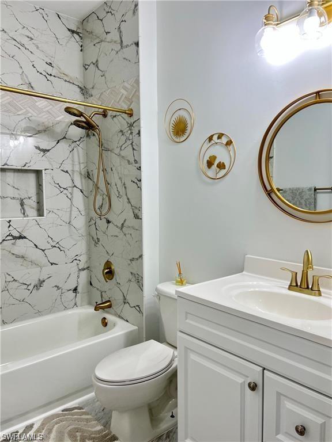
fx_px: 332
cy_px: 221
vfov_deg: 67.3
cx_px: 166
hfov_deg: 53.1
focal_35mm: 26
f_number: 1.5
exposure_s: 1/120
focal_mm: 5.7
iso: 80
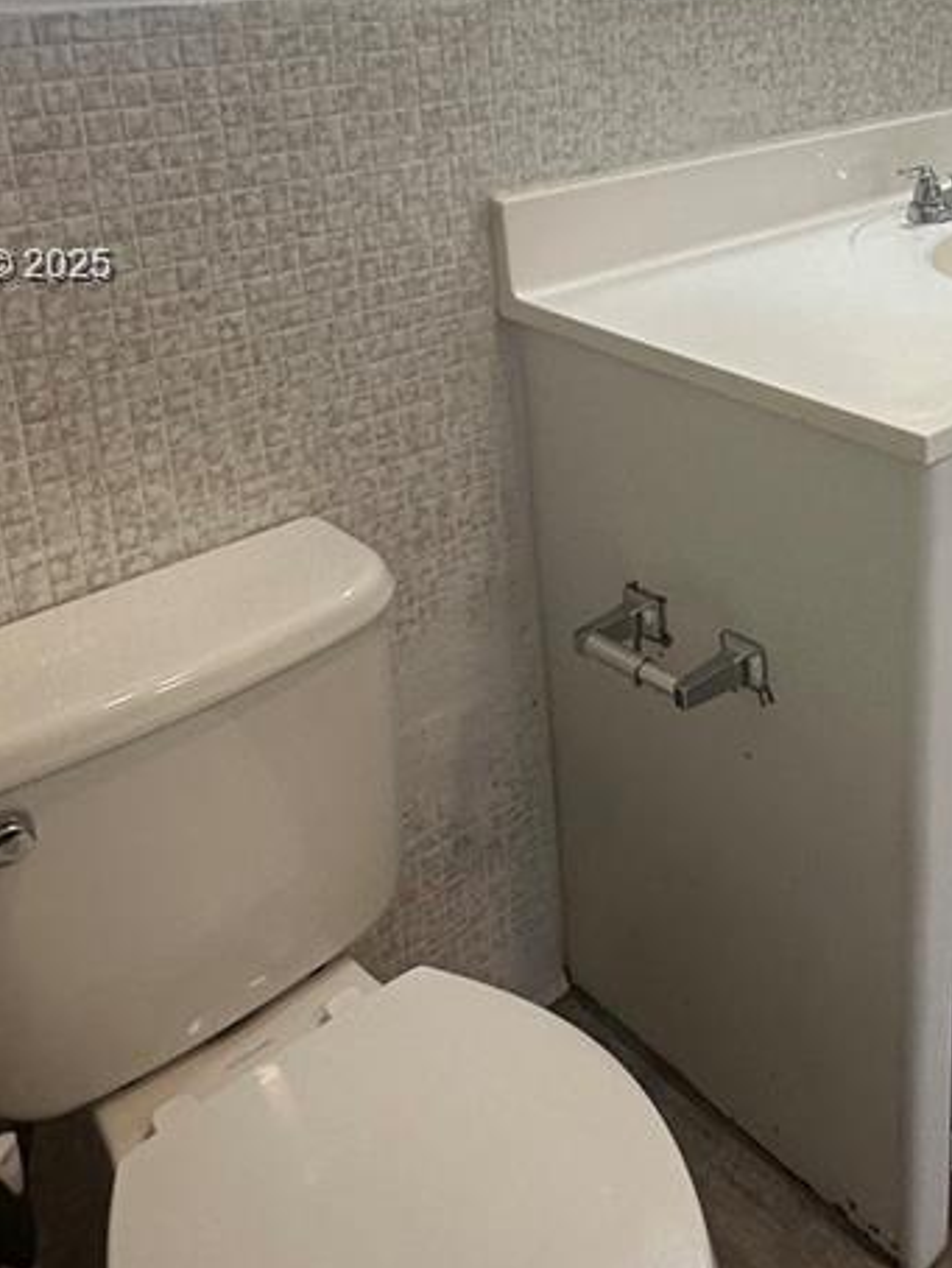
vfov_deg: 47.6
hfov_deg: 36.4
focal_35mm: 37
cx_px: 851
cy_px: 268
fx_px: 1355
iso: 160
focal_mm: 2.22
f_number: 2.2
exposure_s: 1/120
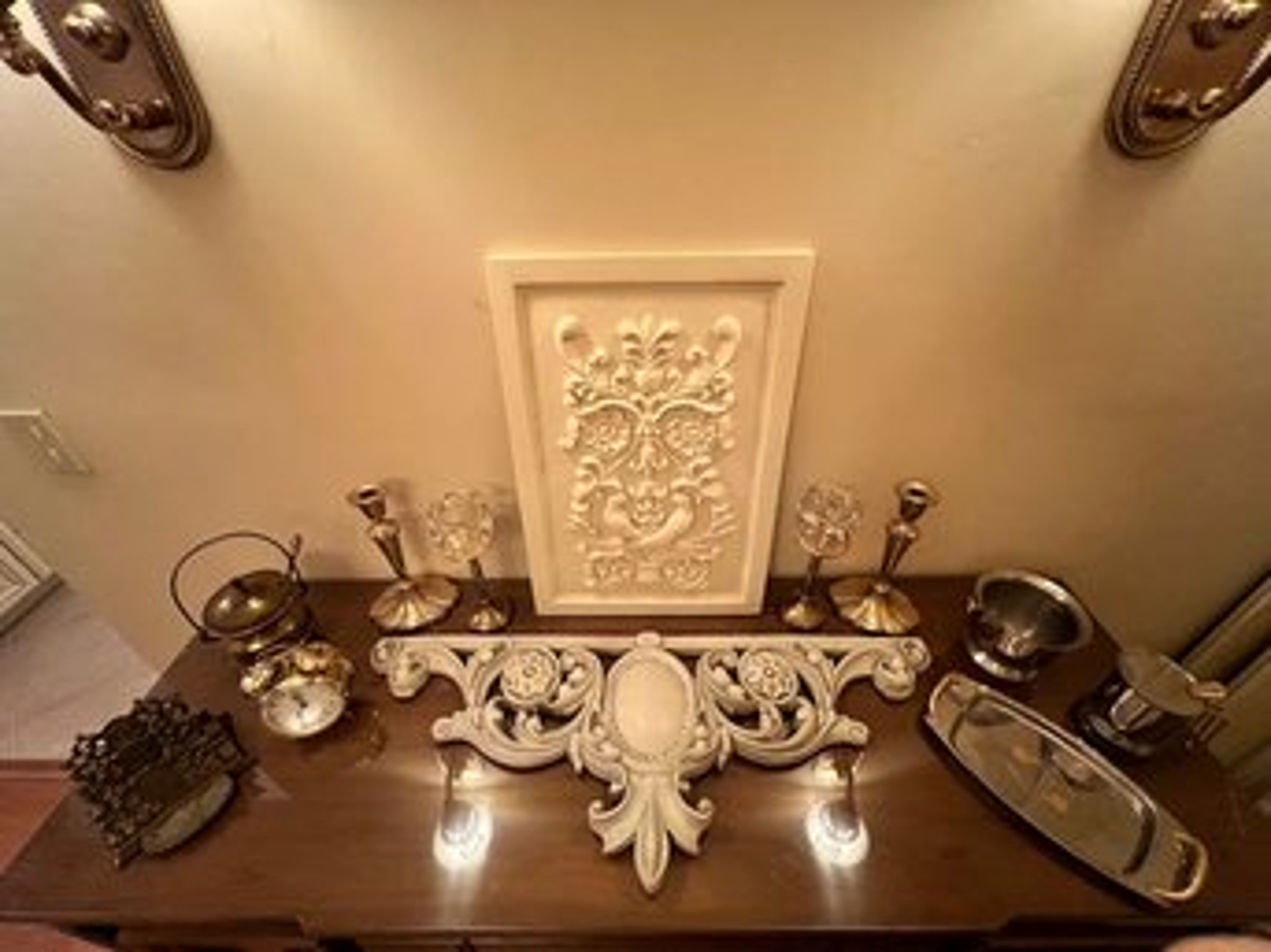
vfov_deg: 89.9
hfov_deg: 106.2
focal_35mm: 13
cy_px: 476
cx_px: 636
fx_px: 477
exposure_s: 1/40
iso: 640
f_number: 1.8
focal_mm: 1.57
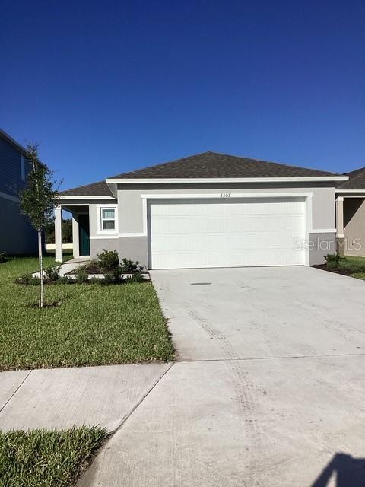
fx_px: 436
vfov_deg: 58.4
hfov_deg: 45.4
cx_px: 182
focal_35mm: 31
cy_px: 244
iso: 25
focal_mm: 3.3
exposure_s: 1/3891
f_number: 2.4
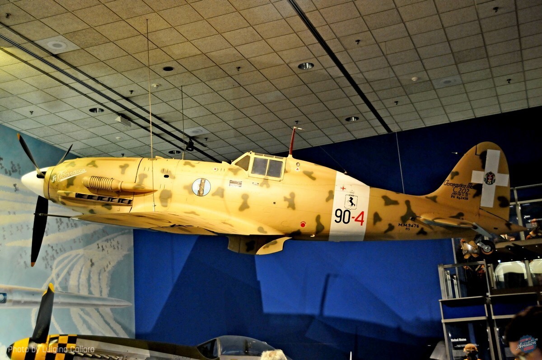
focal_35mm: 48
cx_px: 271
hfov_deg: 41.2
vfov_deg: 28.0
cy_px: 180
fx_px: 722
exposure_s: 1/8
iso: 1000
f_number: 4.2
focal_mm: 32
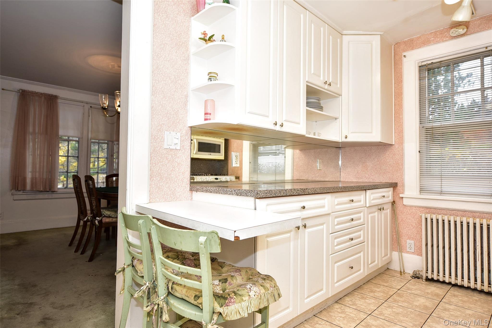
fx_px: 273
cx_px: 246
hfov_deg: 84.0
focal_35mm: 20
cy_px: 164
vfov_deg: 61.9
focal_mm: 20
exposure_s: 1/60
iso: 200
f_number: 2.8
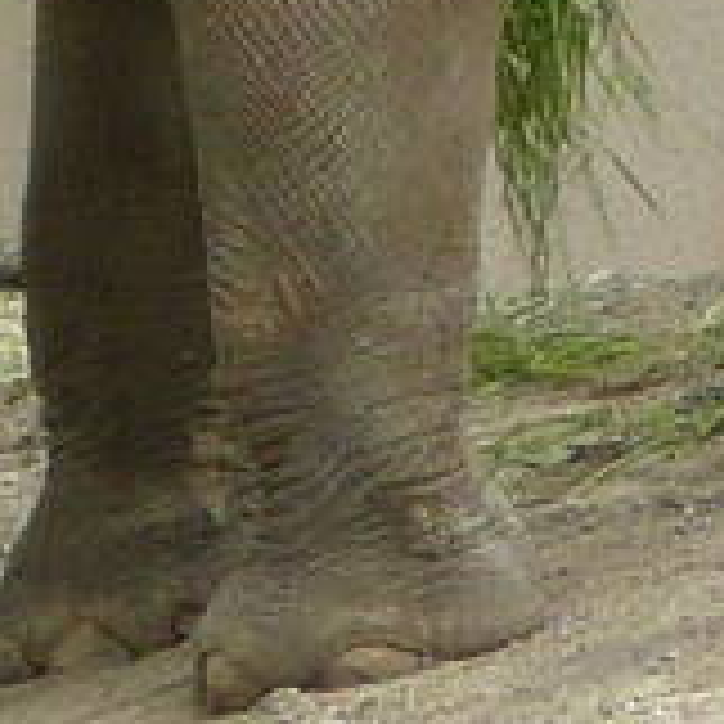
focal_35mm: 1386
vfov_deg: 1.3
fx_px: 32797
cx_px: 2150
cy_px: -1111
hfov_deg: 1.3
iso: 100
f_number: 4.8
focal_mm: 26
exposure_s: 1/100
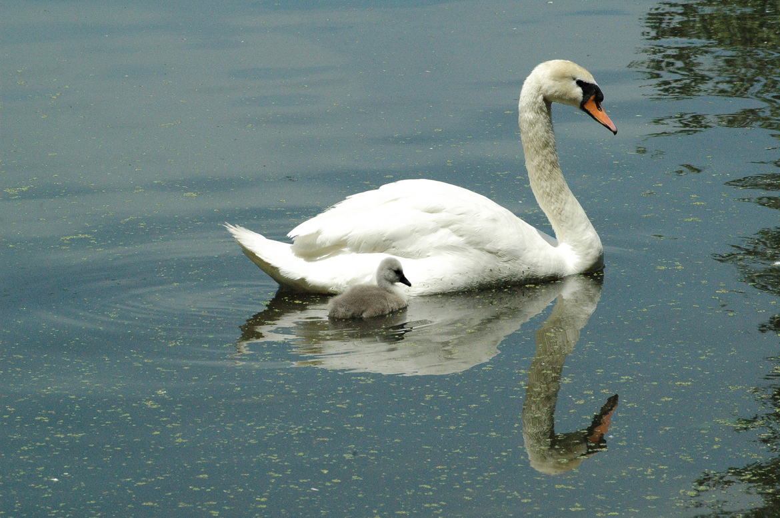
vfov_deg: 6.8
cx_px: 390
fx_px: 4384
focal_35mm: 202
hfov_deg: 10.2
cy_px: 259
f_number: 16
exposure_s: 1/1250
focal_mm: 135
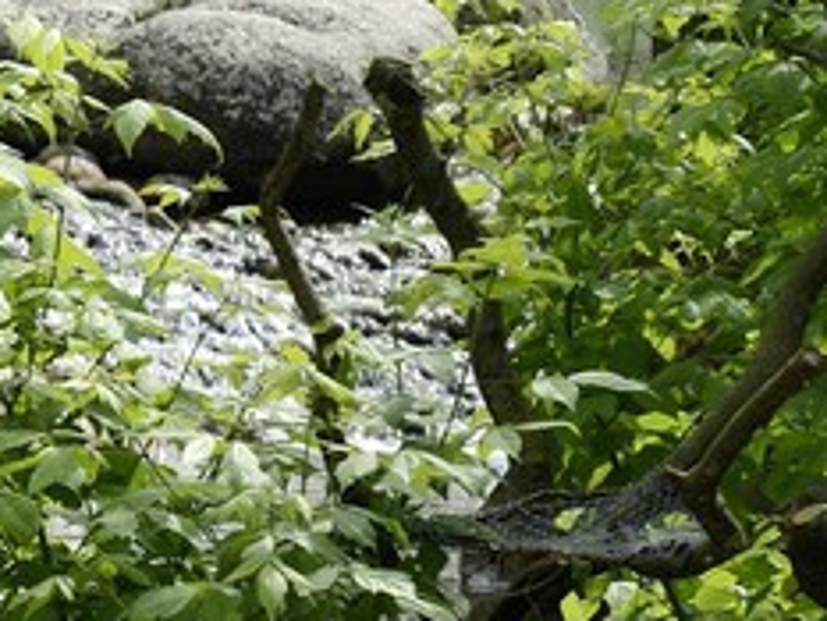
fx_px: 19720
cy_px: -71
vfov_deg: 1.8
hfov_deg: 2.4
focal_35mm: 825
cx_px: -1569
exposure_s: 1/200
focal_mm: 125
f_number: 10
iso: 200
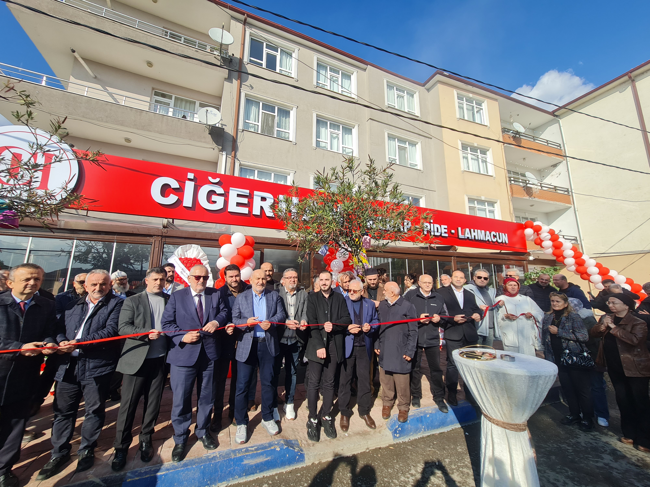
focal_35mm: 13
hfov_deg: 106.2
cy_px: 244
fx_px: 244
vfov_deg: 89.9
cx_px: 325
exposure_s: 1/1992
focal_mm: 2.2
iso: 64
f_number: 2.2
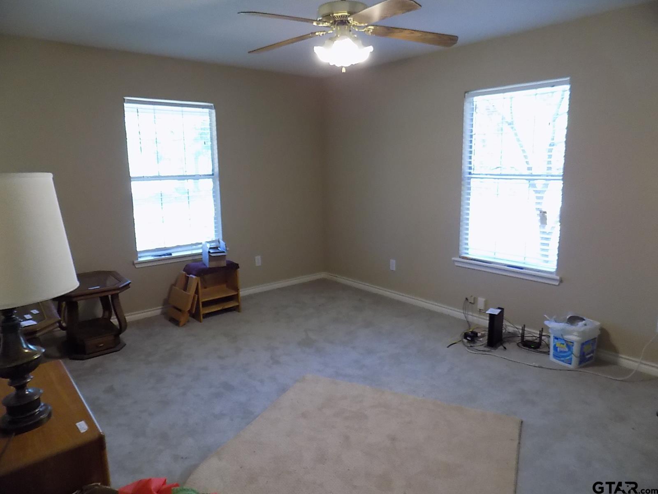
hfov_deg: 73.9
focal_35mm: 23
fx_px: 437
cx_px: 329
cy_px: 247
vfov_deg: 58.9
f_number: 3.1
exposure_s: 1/30
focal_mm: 4
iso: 360
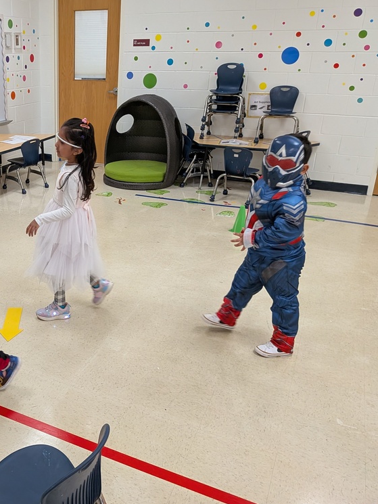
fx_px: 480
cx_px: 64
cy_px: 254
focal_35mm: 33
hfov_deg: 40.8
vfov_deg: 55.3
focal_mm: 4.53
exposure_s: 1/100
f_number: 1.7
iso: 241
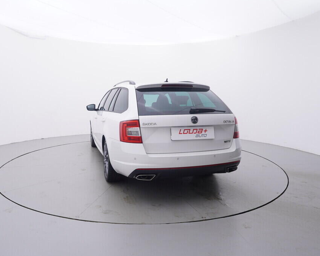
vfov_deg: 55.7
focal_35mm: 26
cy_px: 127
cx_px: 138
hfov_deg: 66.6
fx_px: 242
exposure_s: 1/80
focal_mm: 15
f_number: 5
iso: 200
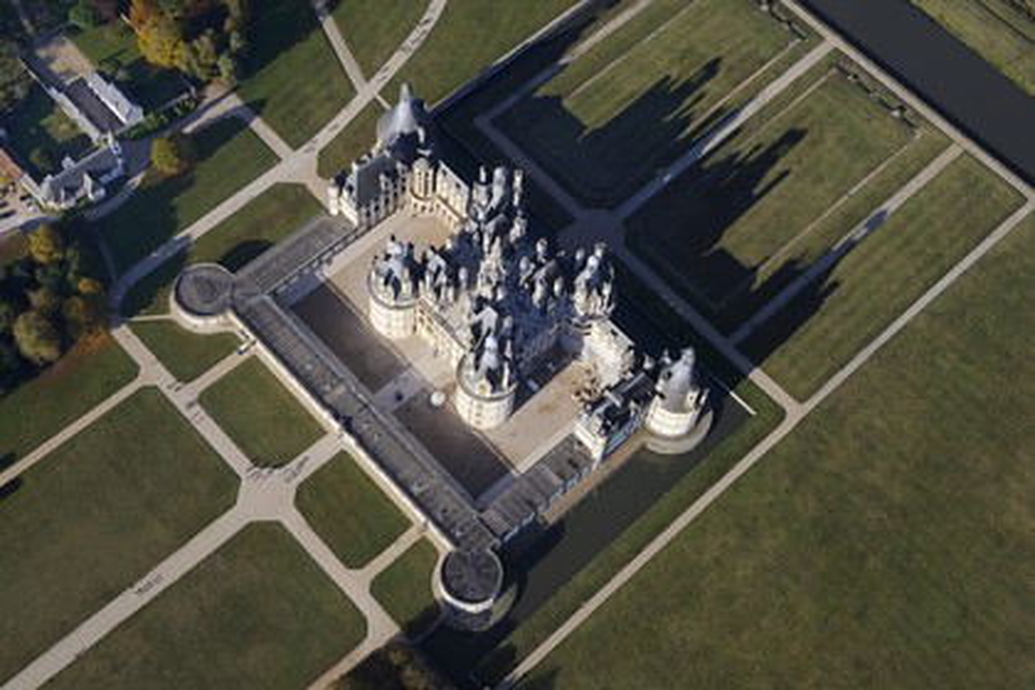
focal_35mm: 50
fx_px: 1437
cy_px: 345
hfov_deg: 39.6
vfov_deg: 27.0
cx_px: 518
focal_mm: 50
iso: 200
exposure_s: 1/640
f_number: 8
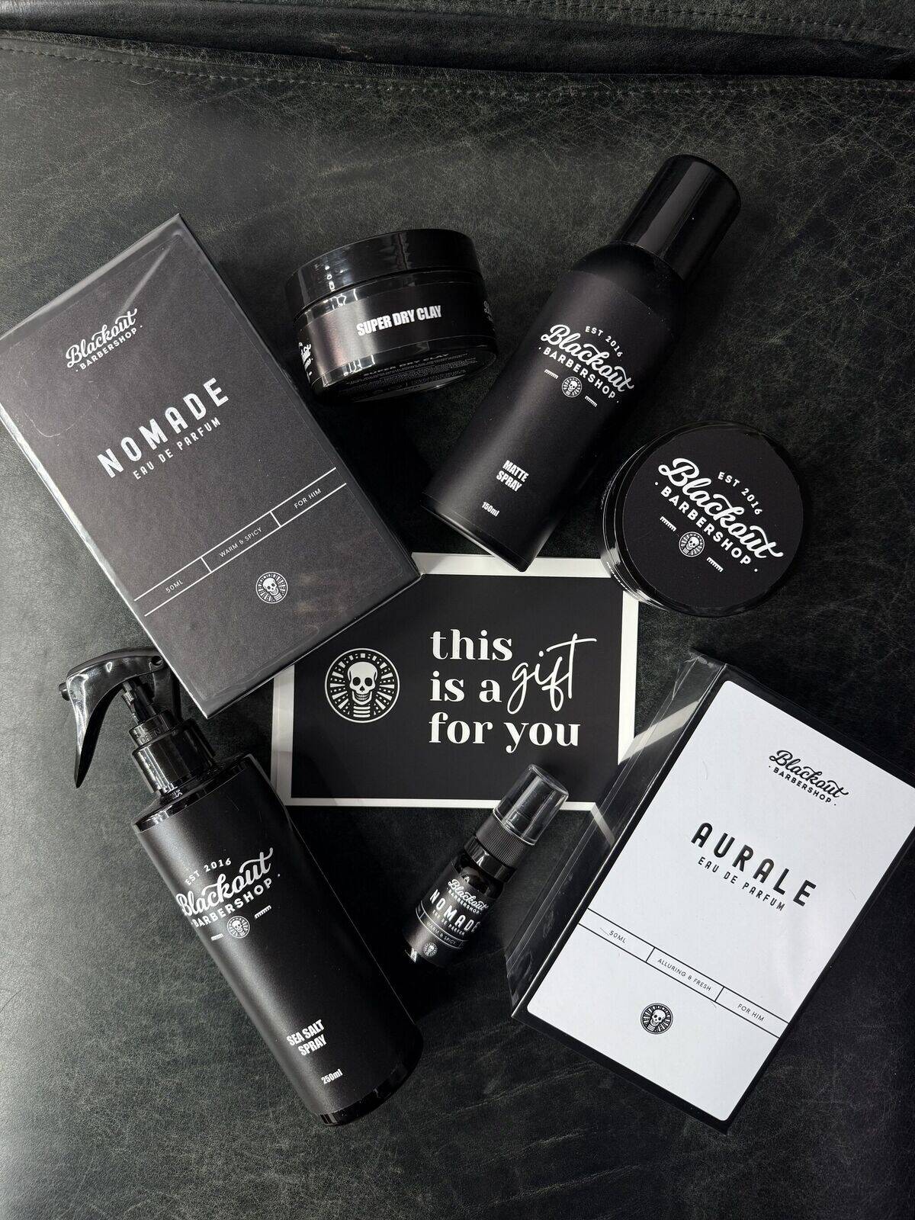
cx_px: 458
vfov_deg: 71.6
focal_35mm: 24
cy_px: 610
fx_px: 846
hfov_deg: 56.8
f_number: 1.78
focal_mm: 6.76
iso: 125
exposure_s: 1/50
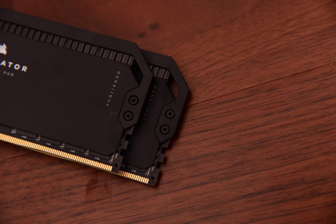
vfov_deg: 11.4
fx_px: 1120
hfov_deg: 17.1
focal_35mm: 120
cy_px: 112
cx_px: 168
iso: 1600
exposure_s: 1/60
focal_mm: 120
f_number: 5.6
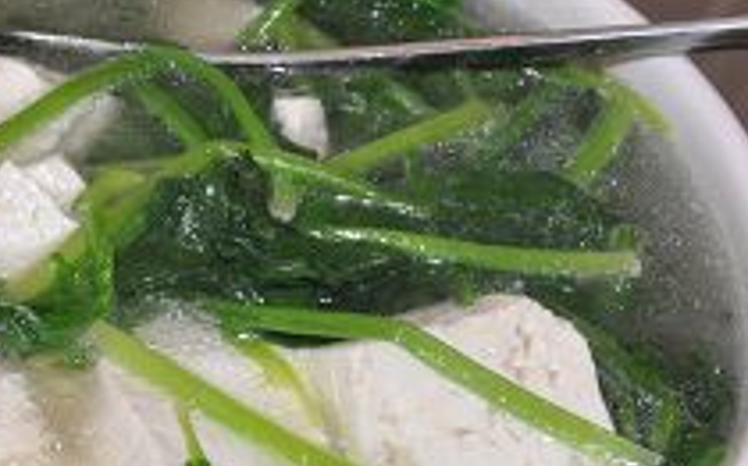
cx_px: 214
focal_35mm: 127
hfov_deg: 16.4
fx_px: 2592
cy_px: 277
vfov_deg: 10.3
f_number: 10
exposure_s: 1/30
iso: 1600
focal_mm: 35
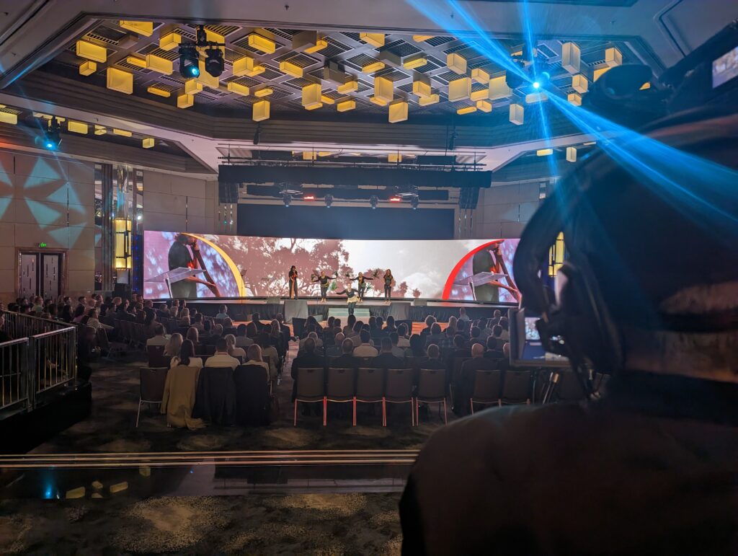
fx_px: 512
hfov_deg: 71.5
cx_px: 369
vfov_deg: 56.9
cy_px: 278
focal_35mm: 24
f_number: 1.85
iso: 65
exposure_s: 1/33.2
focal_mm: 6.81
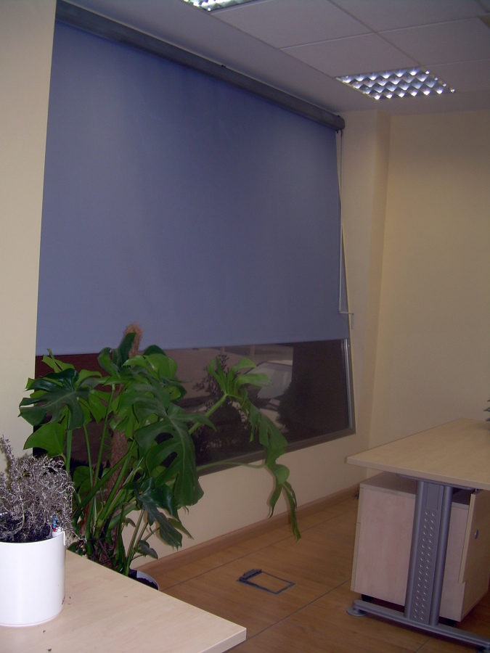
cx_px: 245
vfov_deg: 49.0
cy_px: 326
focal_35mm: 38
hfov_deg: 37.7
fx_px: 717
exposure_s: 1/60
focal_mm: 6.3
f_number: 2.8
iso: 50
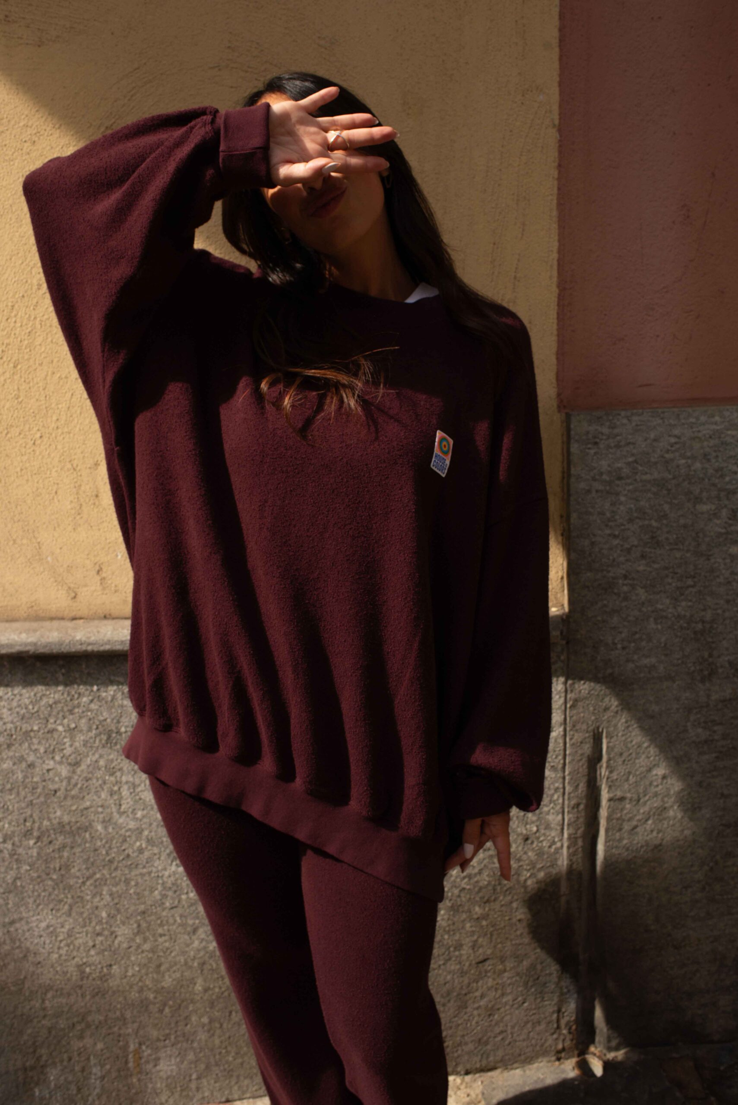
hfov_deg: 37.9
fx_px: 1075
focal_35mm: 35
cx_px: 369
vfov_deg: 54.4
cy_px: 552
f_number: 7.1
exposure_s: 1/500
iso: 320
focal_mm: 35
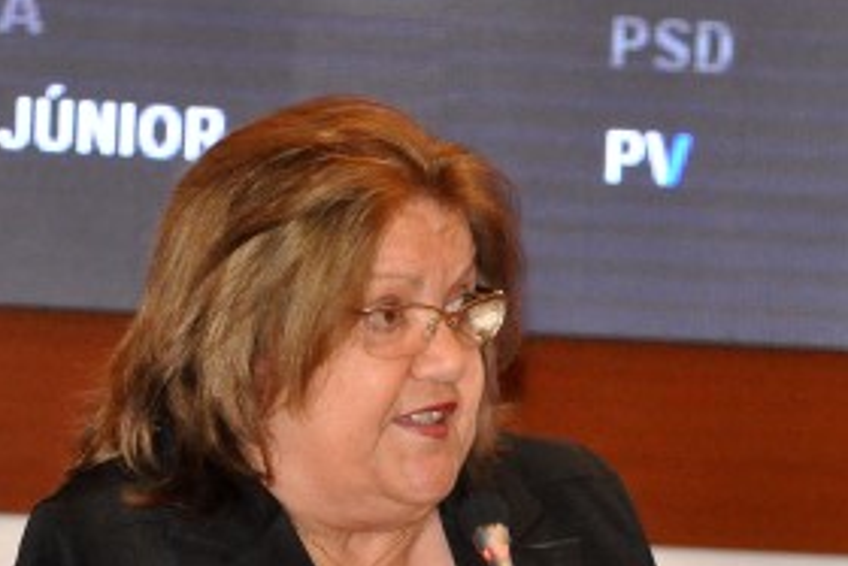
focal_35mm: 522
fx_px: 12309
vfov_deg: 2.6
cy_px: 620
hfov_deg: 3.9
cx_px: 307
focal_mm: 135
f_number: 11
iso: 3200
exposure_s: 1/125
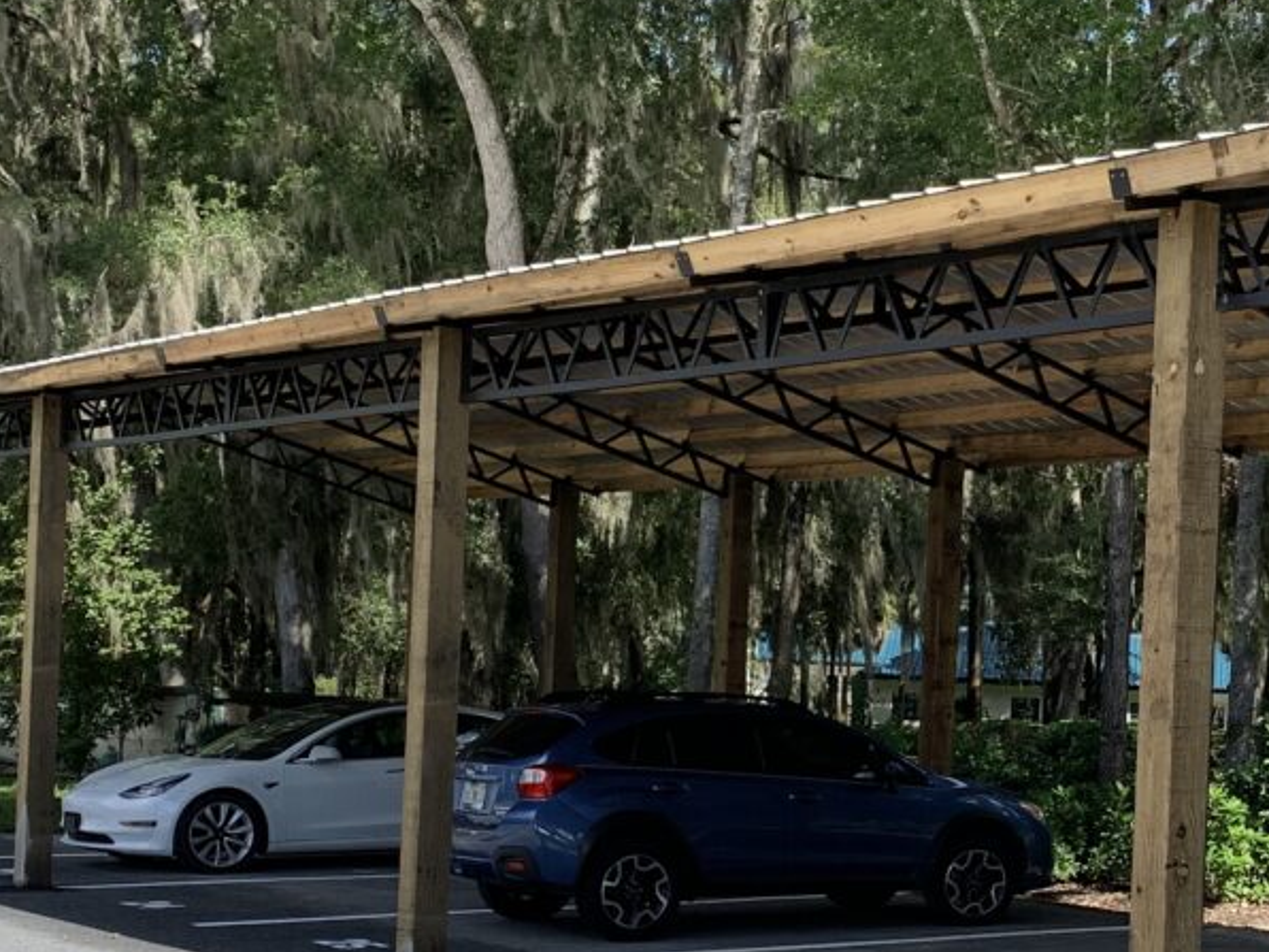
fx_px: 2456
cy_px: 720
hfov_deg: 27.8
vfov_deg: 21.7
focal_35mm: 67
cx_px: 1154
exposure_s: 1/1387
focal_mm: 4.25
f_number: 1.8
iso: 25
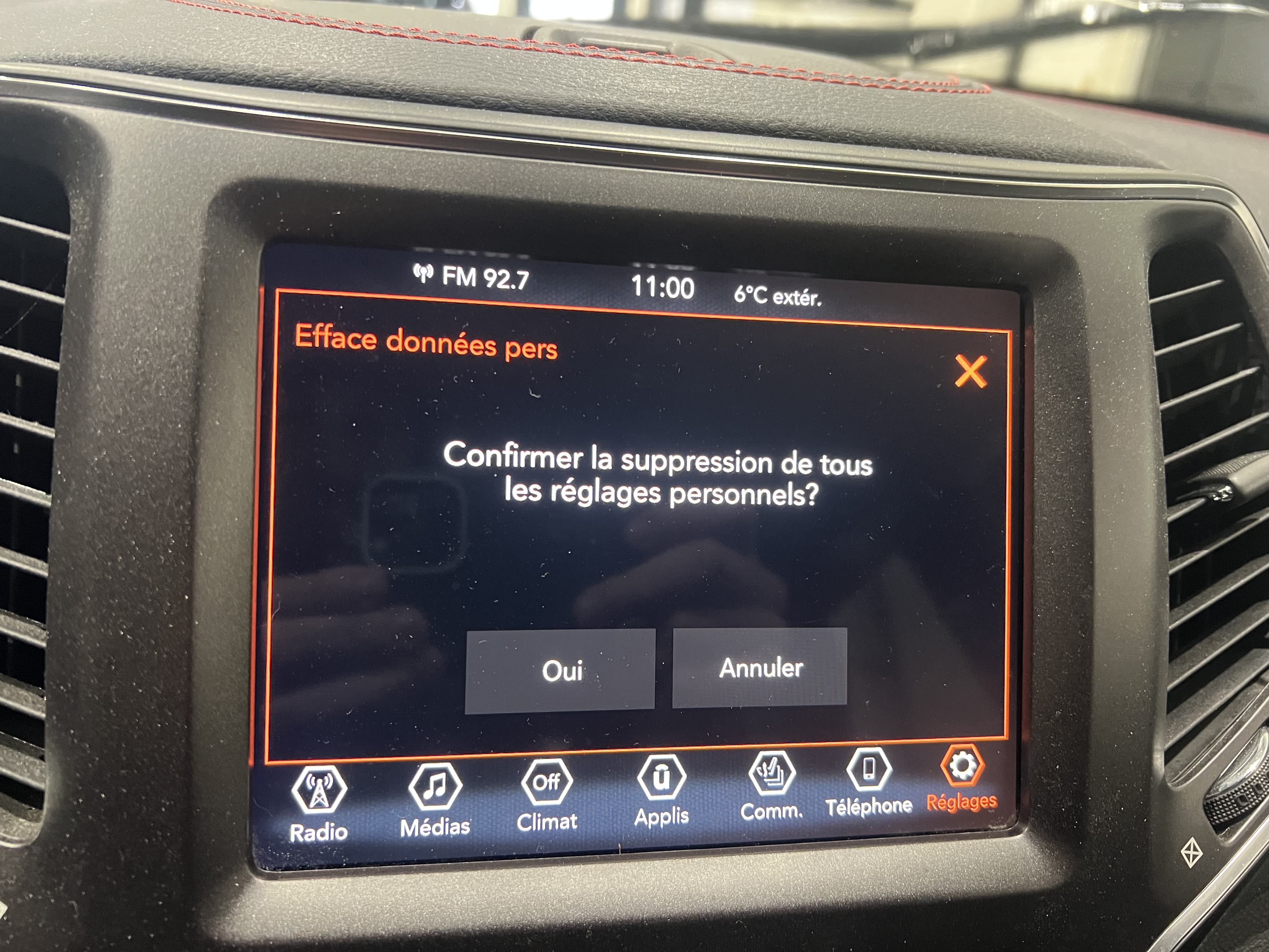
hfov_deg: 67.3
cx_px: 634
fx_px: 953
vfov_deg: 53.1
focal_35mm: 26
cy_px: 476
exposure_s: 1/57
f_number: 1.5
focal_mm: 5.7
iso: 500
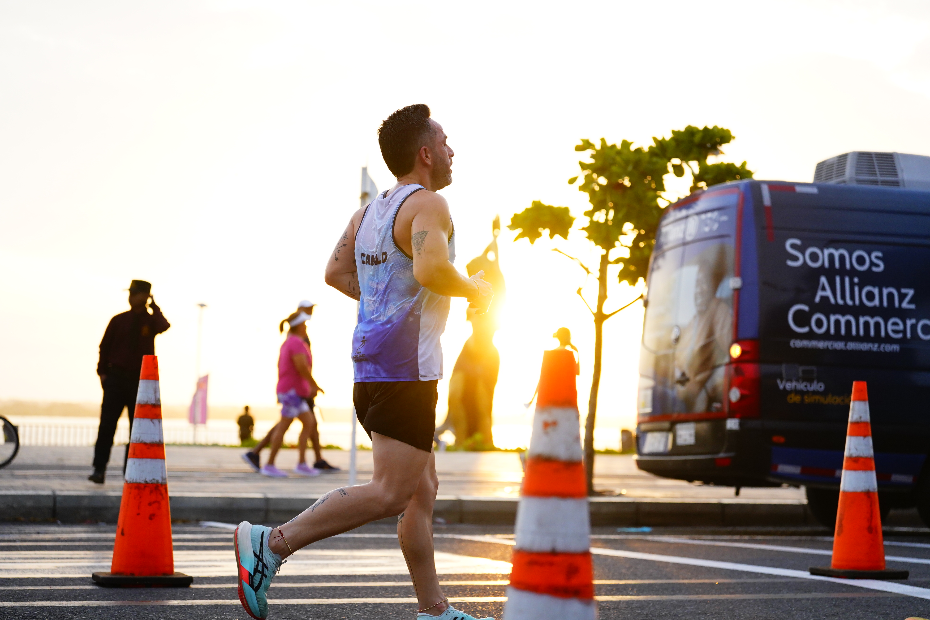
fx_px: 1808
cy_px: 310
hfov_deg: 28.8
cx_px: 465
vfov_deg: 19.5
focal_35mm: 70
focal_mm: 70
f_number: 2.8
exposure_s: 1/1600
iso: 1600
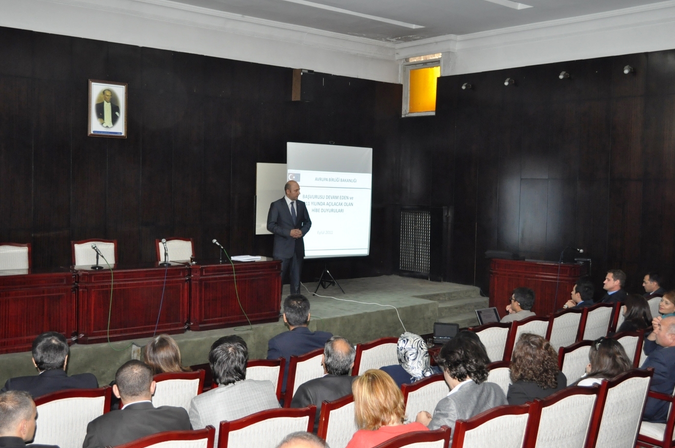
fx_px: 768
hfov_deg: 47.5
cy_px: 219
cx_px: 336
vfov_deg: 32.5
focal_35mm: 41
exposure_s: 1/60
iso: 800
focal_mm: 26
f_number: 4.2
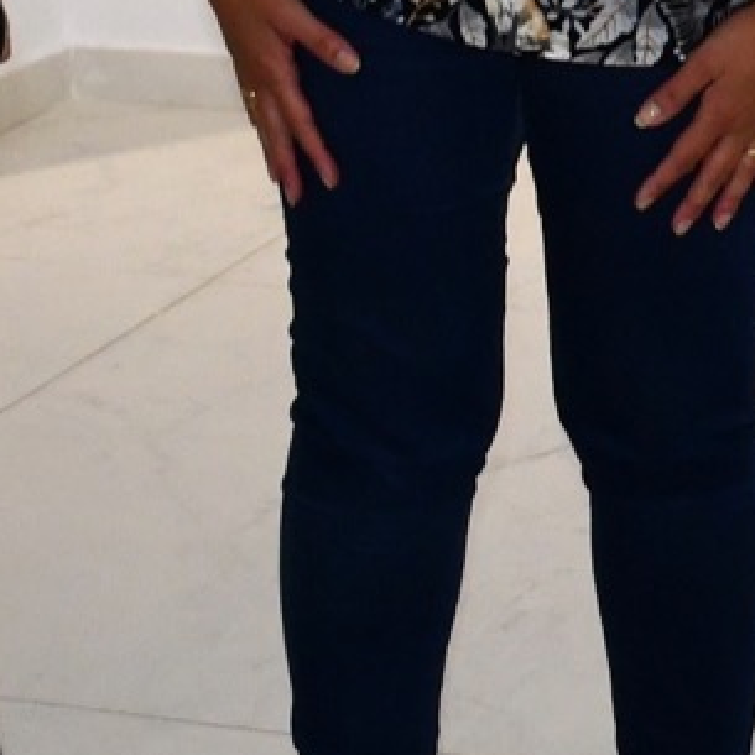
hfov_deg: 9.9
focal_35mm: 167
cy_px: -93
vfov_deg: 10.3
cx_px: 1347
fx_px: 4121
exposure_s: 1/250
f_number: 11
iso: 1250
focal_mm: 20
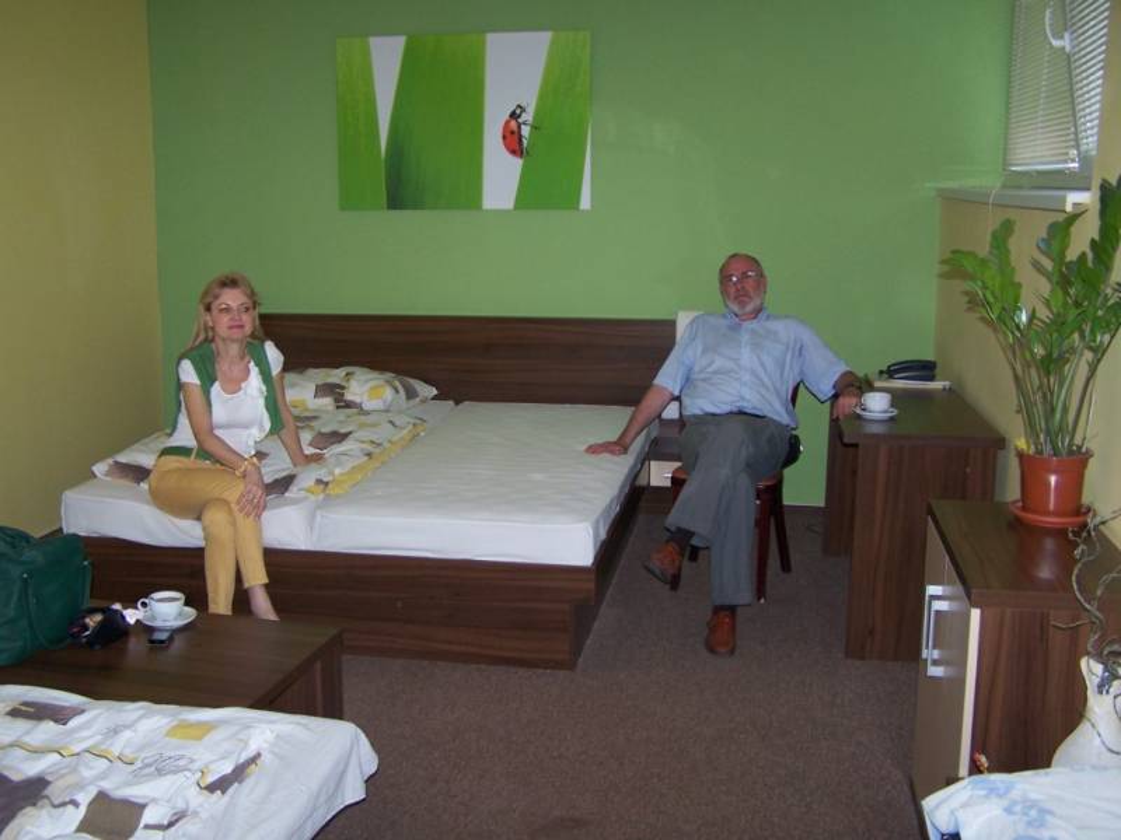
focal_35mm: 38
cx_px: 560
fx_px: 1231
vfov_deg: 37.7
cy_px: 420
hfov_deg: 49.0
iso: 140
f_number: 2.8
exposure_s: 1/60
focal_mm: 6.3
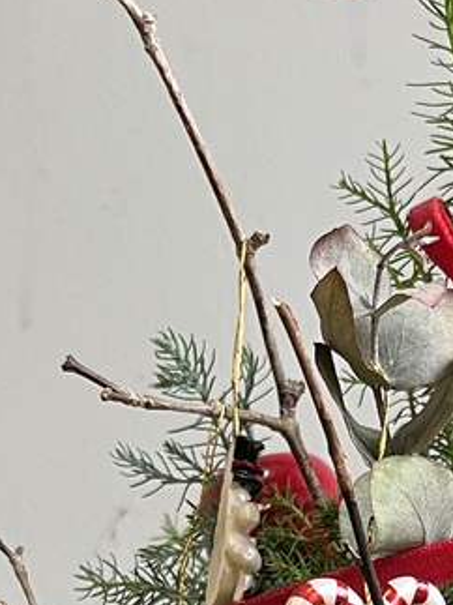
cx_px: 367
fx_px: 1798
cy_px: 768
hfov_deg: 14.3
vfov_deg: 17.9
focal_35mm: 103
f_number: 1.6
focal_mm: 5.1
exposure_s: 1/50
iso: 160
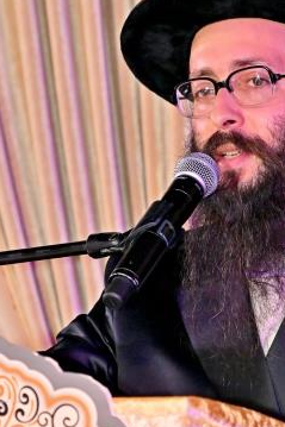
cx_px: 152
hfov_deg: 4.4
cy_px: 319
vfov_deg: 6.6
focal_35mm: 314
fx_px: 3732
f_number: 4
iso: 400
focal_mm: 110
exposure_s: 1/160
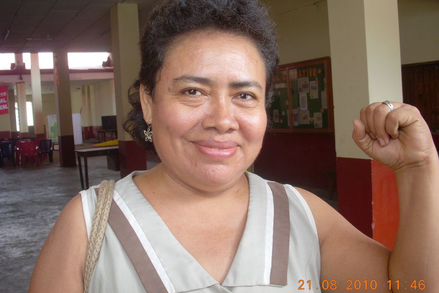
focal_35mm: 40
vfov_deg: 33.4
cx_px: 221
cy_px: 153
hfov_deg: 48.5
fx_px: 488
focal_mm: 6.3
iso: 100
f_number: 3.3
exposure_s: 1/30
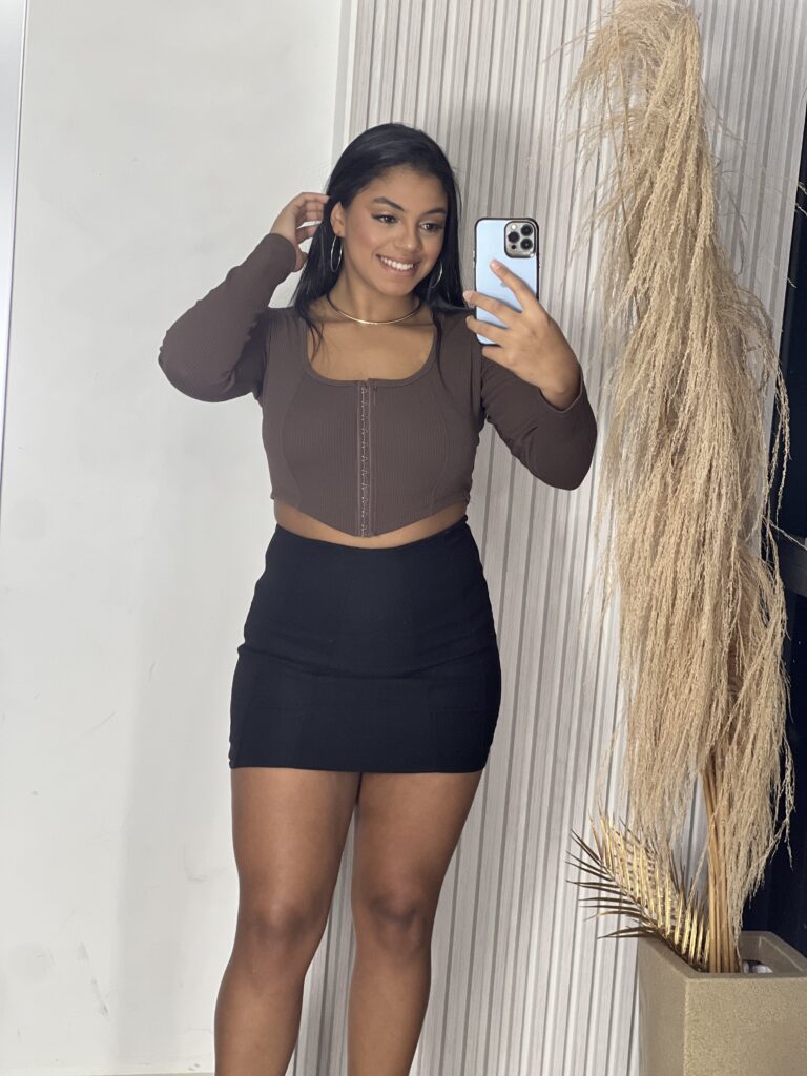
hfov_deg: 19.1
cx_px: 404
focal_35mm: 77
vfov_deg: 25.3
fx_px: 2393
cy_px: 538
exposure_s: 1/60
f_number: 2.8
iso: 125
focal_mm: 9
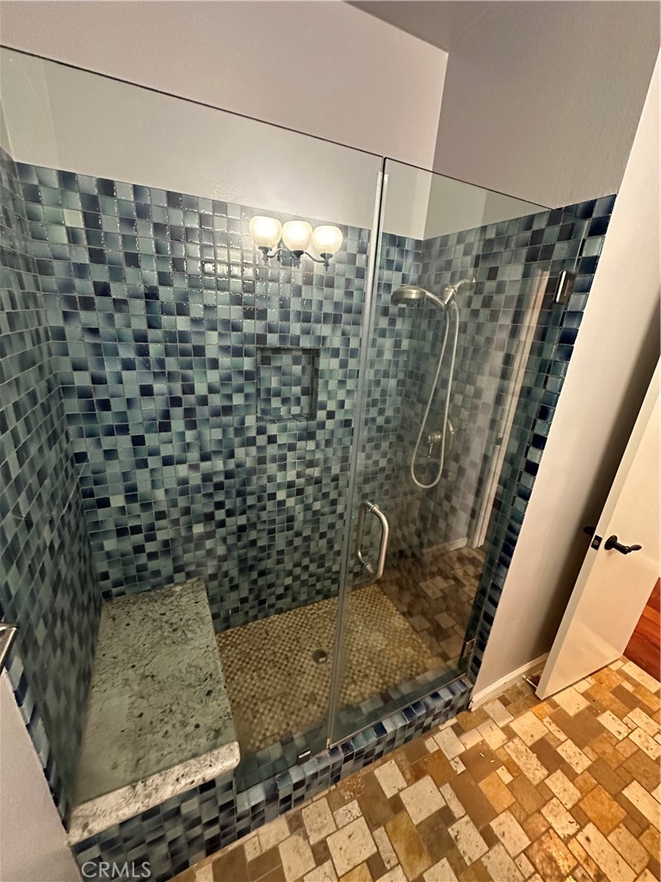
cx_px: 330
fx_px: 356
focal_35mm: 14
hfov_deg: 85.7
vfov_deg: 102.1
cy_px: 441
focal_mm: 2.22
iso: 1000
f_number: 2.2
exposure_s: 1/60
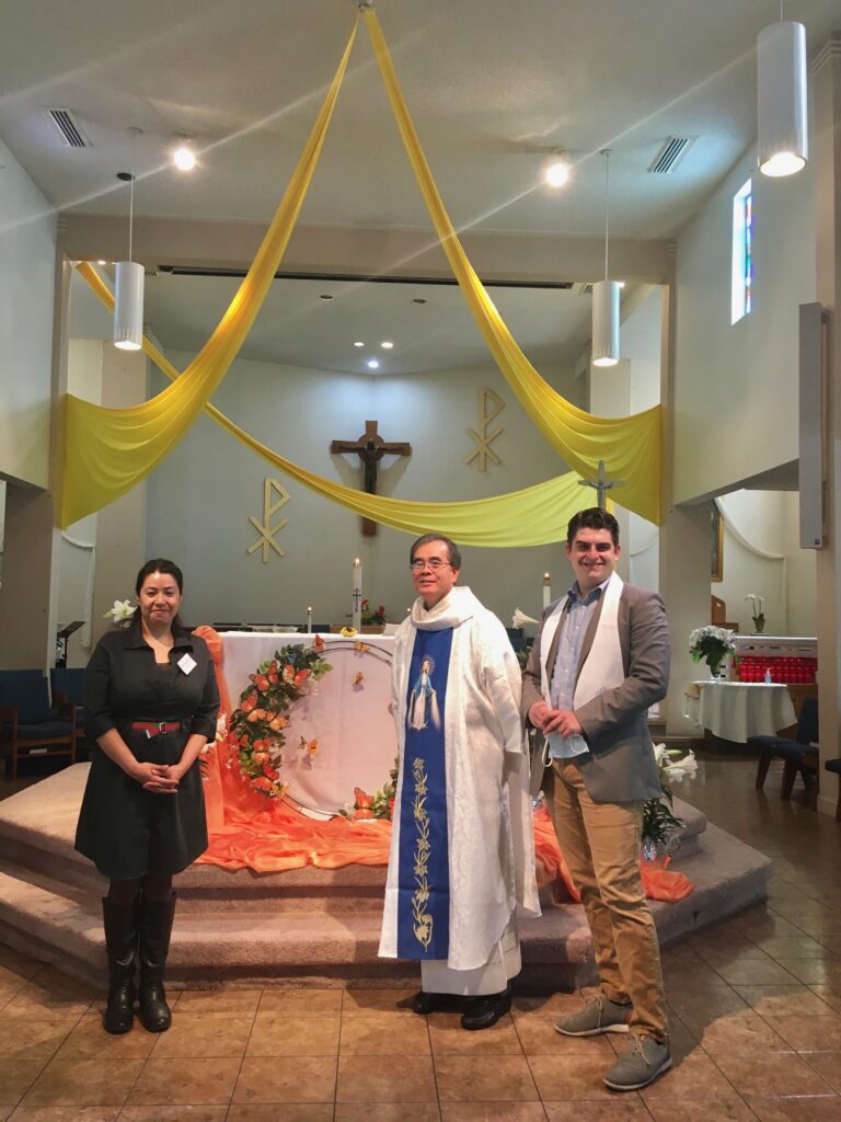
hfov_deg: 48.2
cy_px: 561
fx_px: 939
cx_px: 420
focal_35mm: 29
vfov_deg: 61.7
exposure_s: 1/30
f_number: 2.2
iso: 80
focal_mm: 4.15
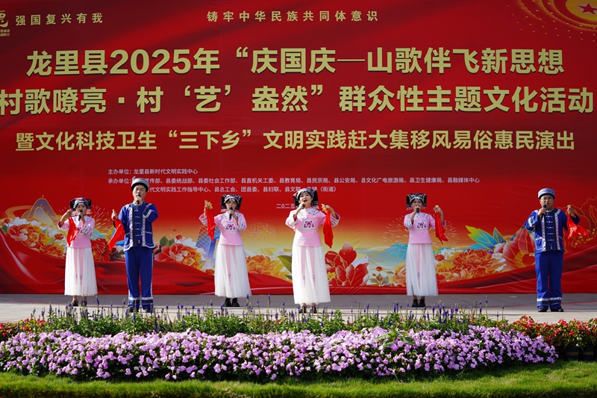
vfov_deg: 19.4
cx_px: 298
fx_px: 1161
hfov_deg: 28.8
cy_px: 199
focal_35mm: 70
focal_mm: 70
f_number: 2.8
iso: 200
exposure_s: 1/2000
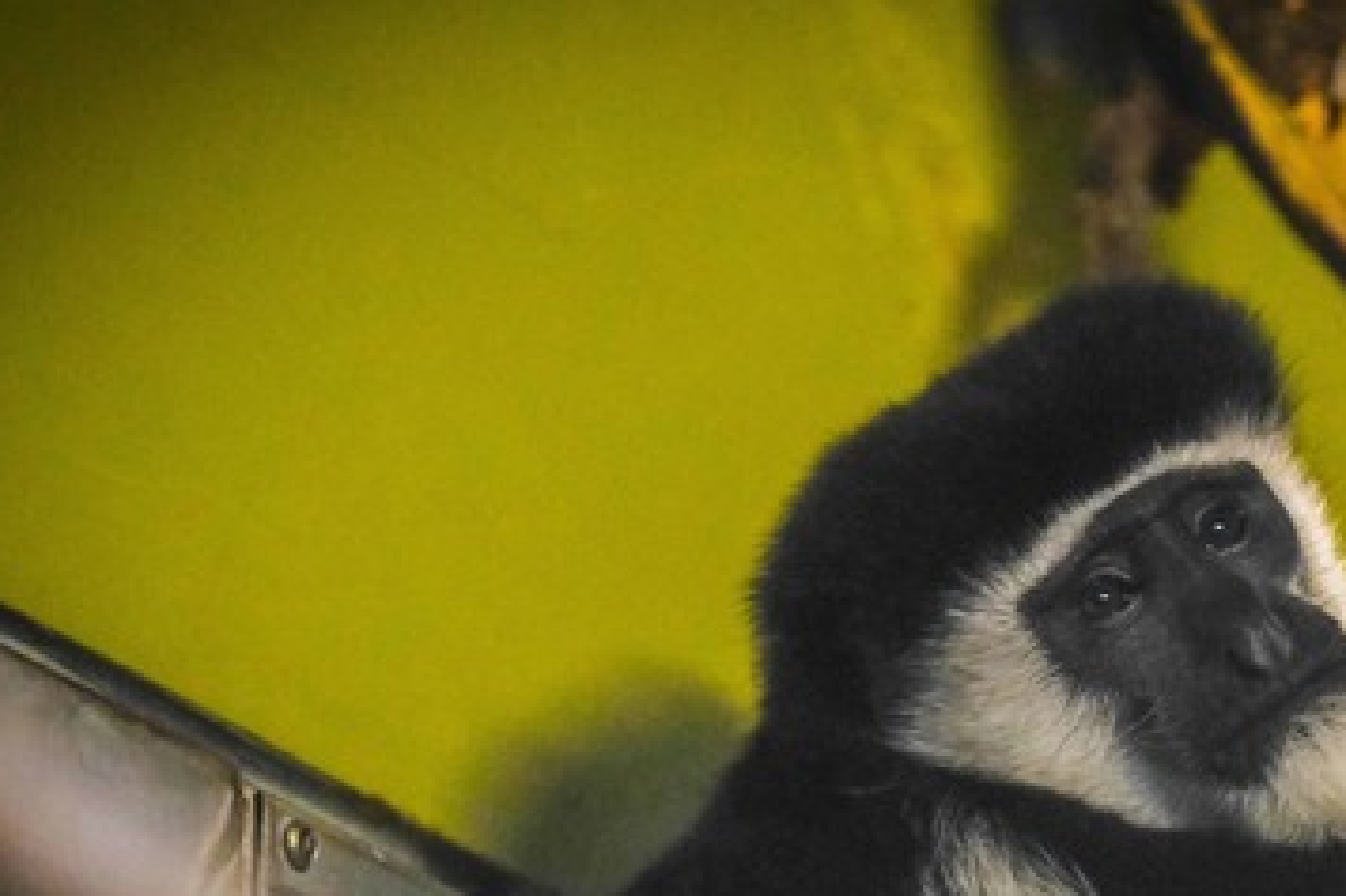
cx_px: 919
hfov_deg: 4.3
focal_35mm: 481
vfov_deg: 2.9
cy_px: 594
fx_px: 17975
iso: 2000
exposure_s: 1/200
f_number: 2.8
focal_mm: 200
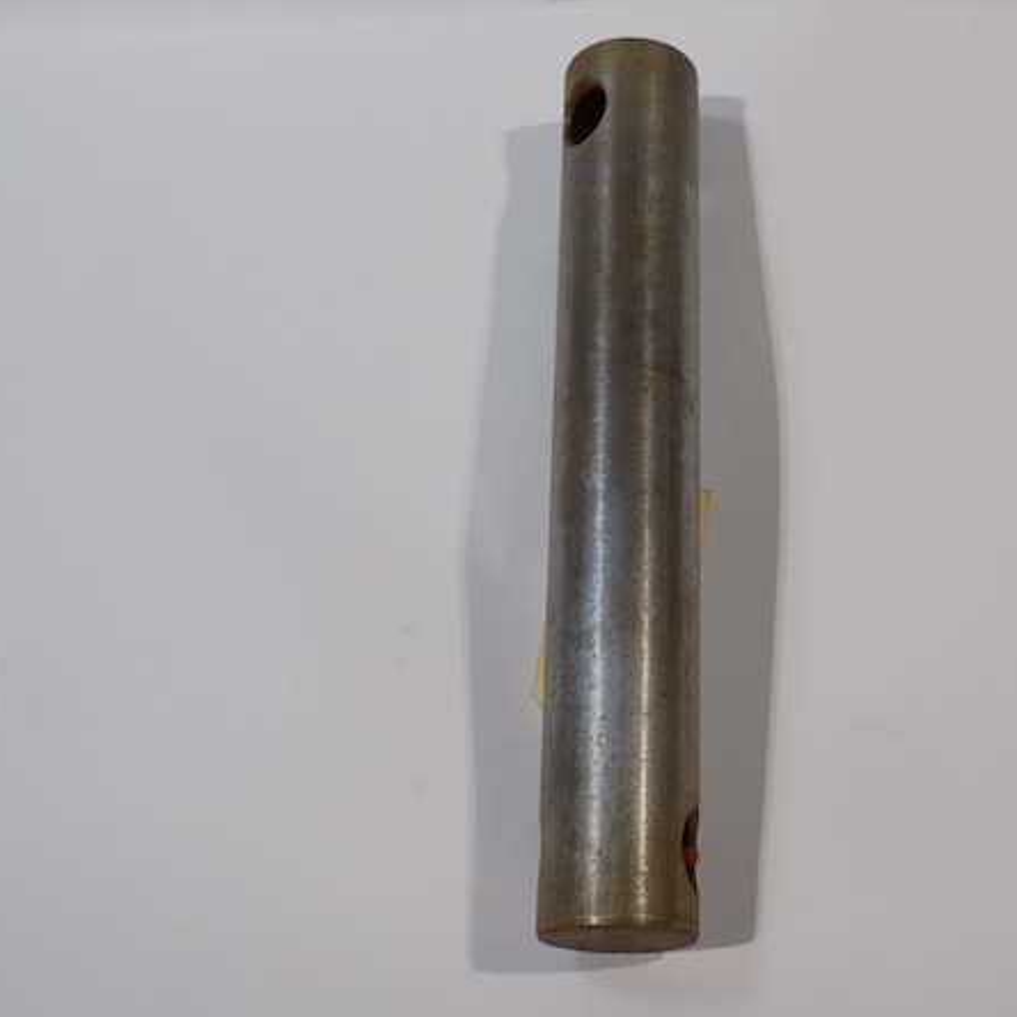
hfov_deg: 30.9
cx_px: 639
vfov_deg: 31.1
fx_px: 1828
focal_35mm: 55
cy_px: 513
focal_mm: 8.1
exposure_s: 1/40
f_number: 3.7
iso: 80
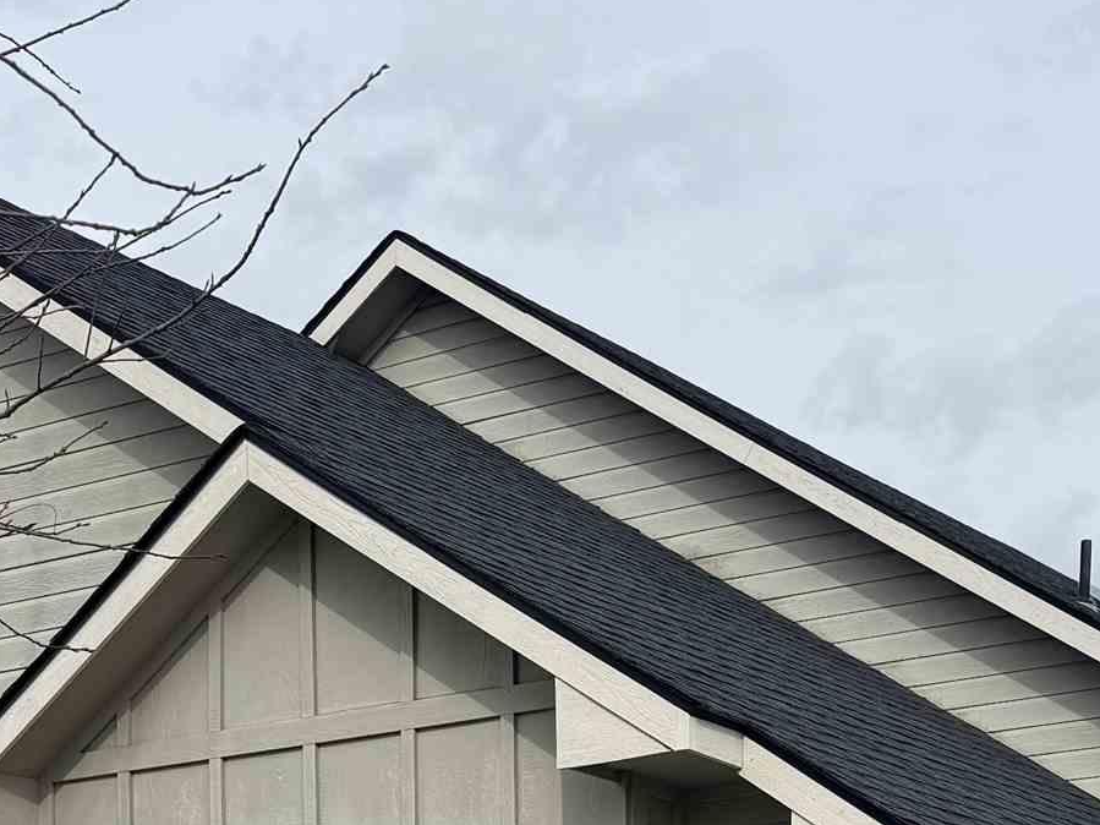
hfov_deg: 23.8
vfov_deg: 16.8
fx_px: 2605
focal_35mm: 82
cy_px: 1131
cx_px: 582
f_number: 1.78
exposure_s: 1/3759
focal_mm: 6.76
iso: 80
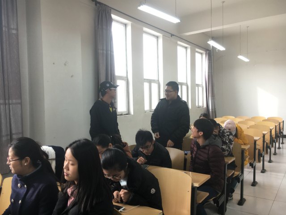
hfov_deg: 61.7
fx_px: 240
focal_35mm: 29
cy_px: 108
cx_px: 143
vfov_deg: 48.2
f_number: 2.2
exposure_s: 1/33
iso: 32
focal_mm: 4.15
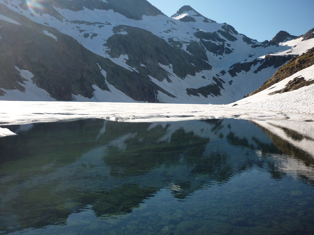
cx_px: 157
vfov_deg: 42.9
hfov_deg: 55.4
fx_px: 299
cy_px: 118
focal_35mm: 33
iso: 80
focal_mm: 5.5
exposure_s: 1/160
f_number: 8
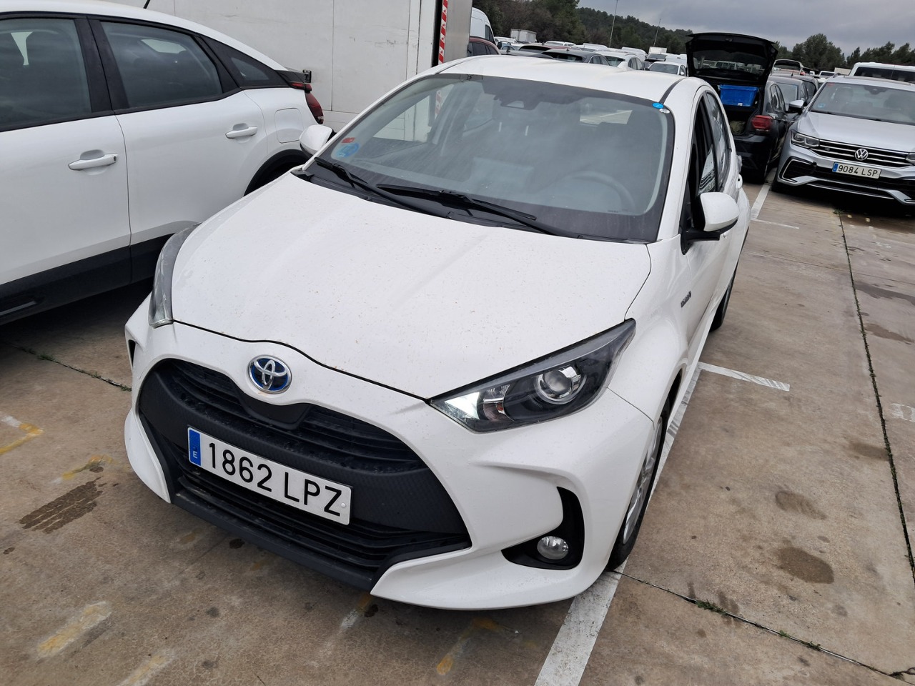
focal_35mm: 27
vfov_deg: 51.4
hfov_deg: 65.3
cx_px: 458
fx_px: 714
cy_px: 343
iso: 50
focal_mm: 4
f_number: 1.8
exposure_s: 1/172
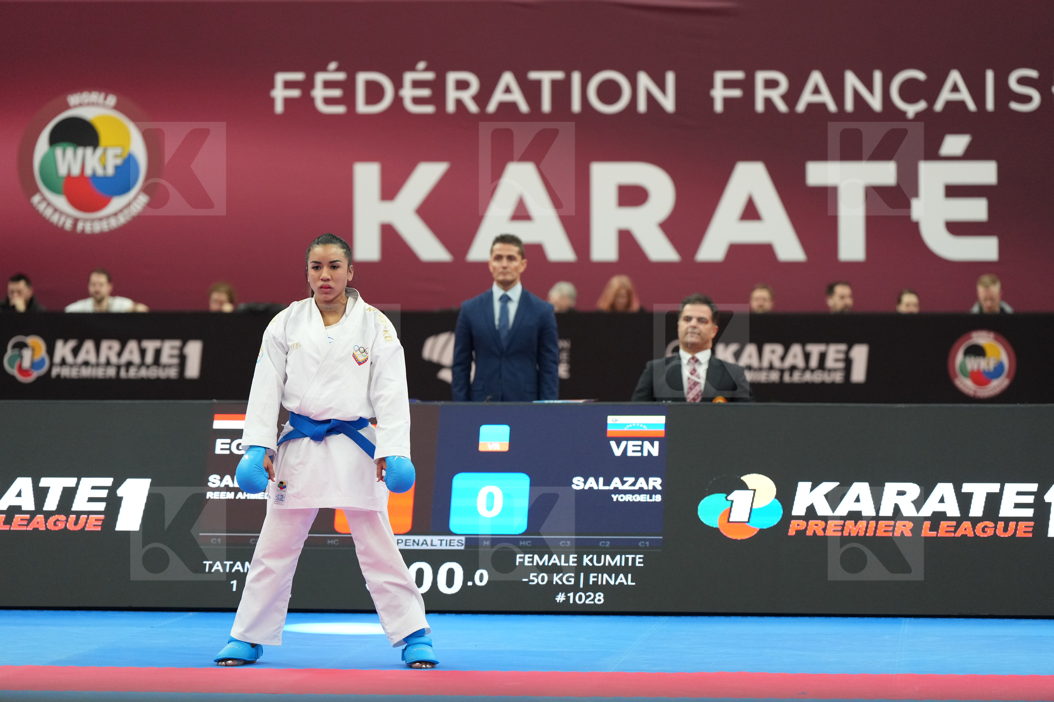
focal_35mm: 133
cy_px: 351
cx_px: 527
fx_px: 3893
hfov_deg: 15.4
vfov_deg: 10.3
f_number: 2.8
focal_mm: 133
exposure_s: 1/1000
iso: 2500
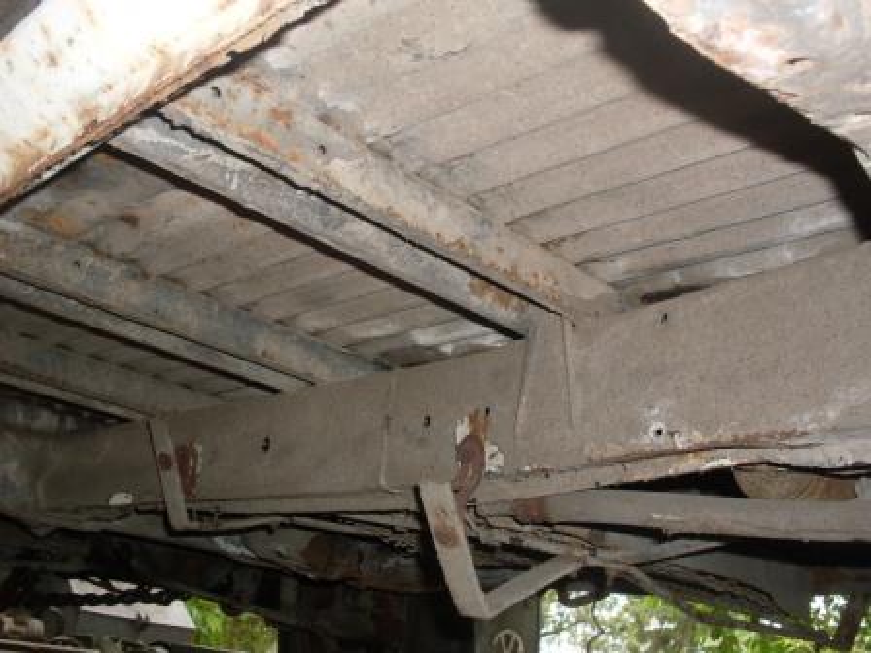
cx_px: 436
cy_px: 326
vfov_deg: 37.7
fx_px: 956
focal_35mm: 38
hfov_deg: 49.0
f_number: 2.8
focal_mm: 6.3
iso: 100
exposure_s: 1/45
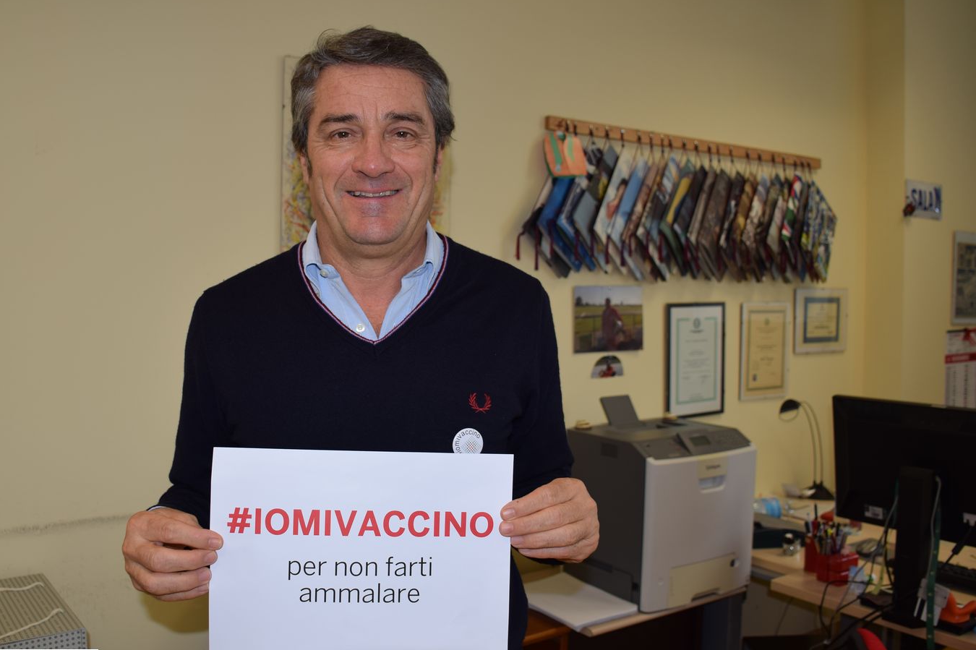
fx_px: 867
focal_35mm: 32
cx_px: 438
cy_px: 330
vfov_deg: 41.1
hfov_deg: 58.6
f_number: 3.5
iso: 100
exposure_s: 1/60
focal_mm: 18
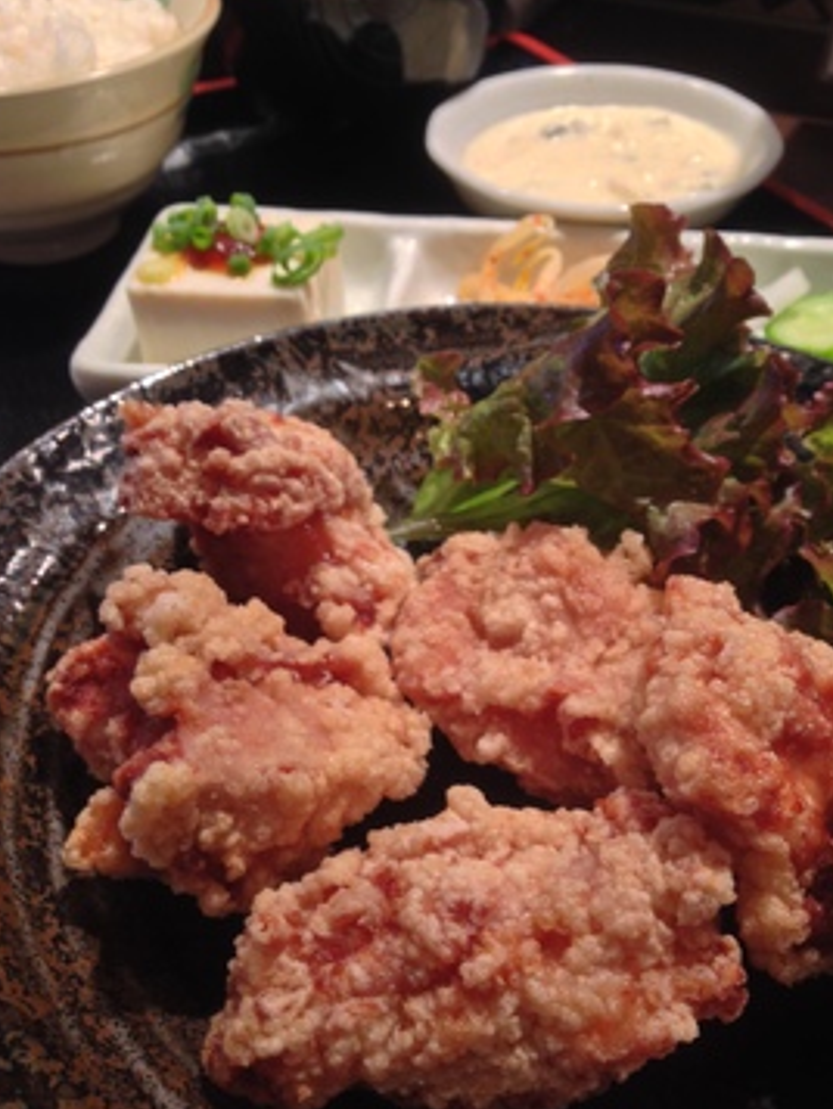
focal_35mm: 37
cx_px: 416
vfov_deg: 50.1
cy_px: 587
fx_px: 1186
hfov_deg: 38.7
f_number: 2.4
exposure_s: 1/20
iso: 64
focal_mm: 4.12
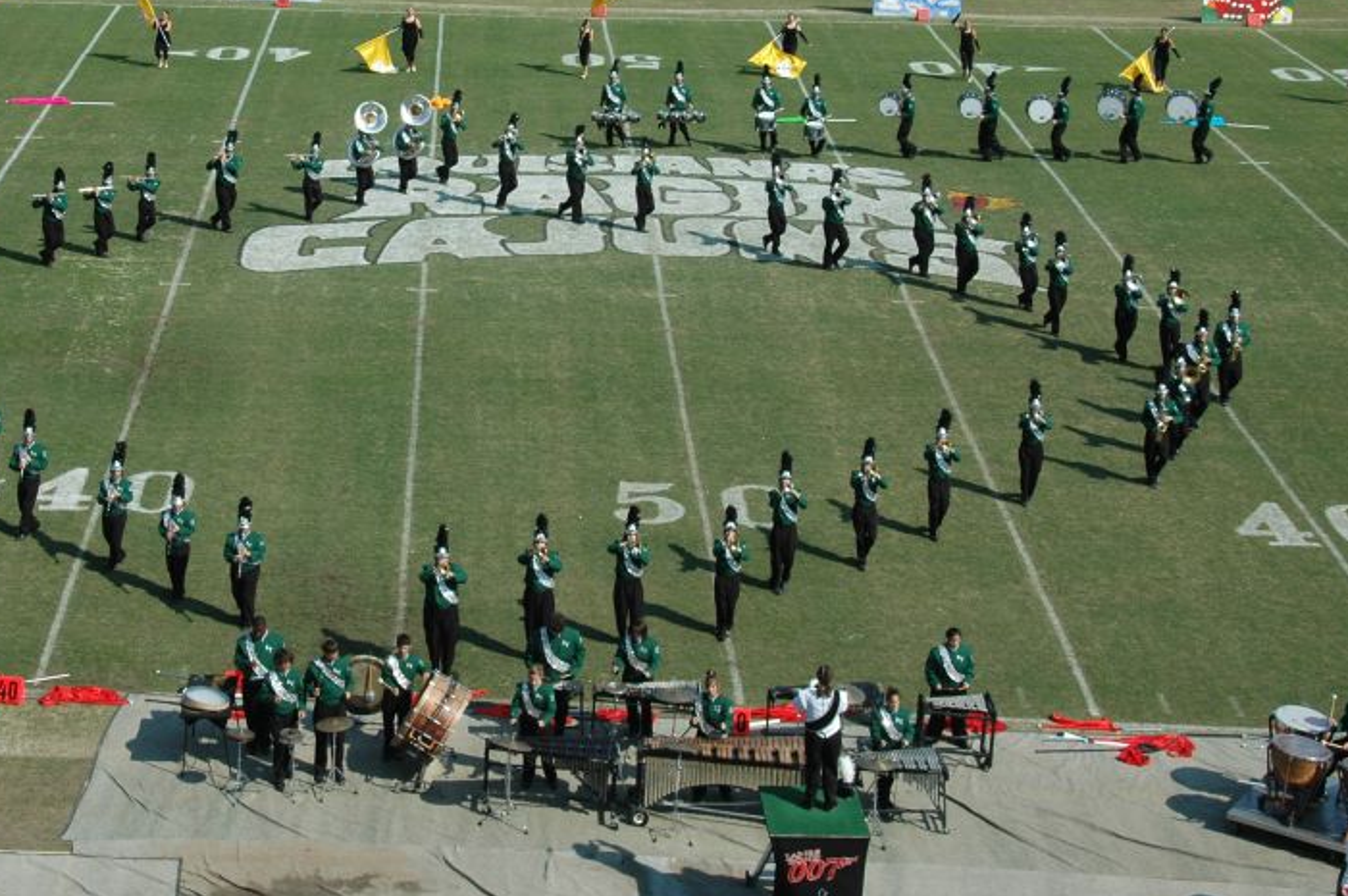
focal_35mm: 79
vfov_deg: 17.2
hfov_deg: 25.5
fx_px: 2955
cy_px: 293
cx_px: 437
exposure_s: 1/320
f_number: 10
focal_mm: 36
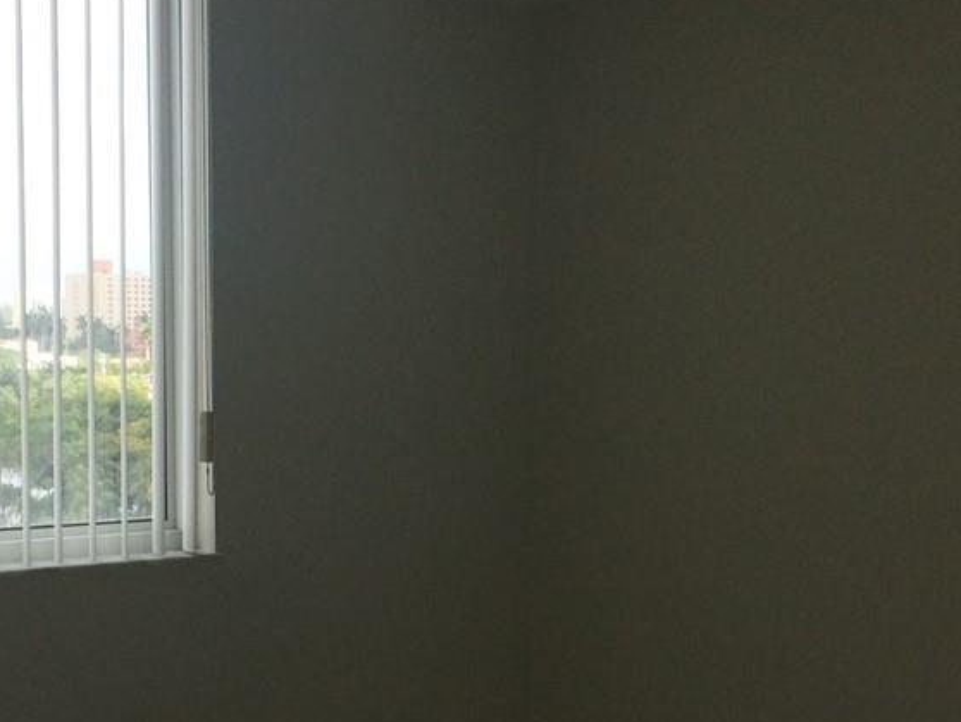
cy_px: 691
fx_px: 2389
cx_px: 465
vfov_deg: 16.9
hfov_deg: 22.7
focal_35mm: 86
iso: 32
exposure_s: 1/466
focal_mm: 4.12
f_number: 2.2
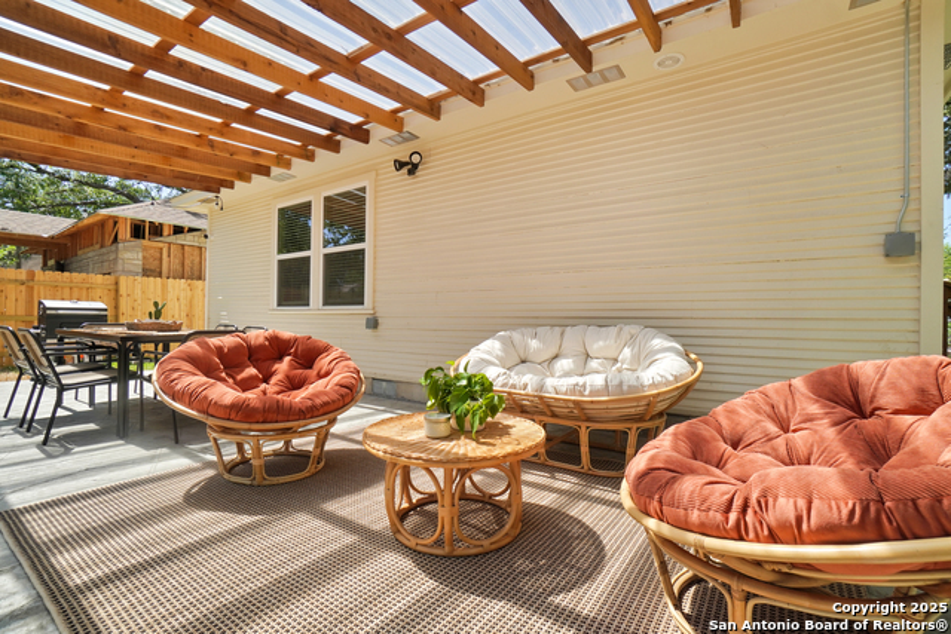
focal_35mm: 15
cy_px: 317
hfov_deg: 100.4
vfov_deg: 77.4
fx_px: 396
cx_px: 476
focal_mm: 10
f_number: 7.1
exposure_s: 1/200
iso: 400
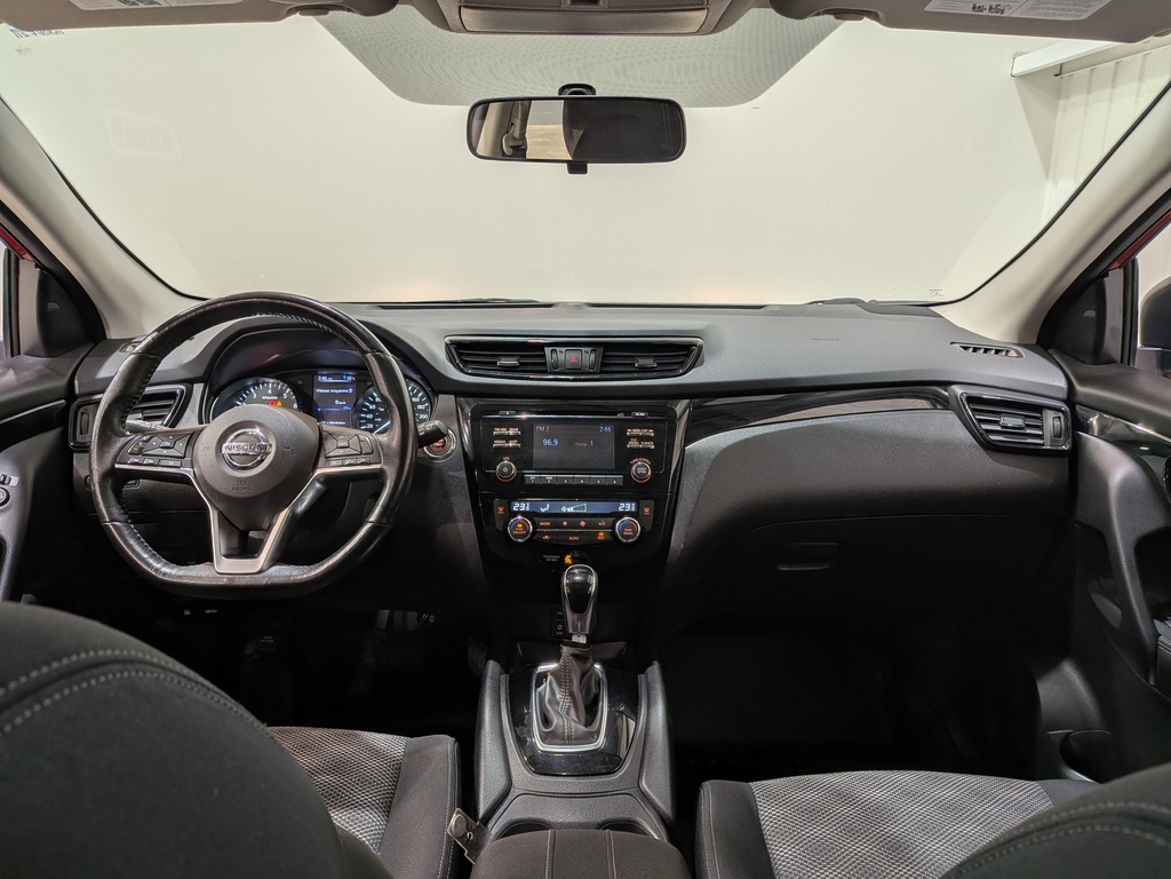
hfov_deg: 71.6
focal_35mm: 24
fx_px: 812
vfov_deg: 56.8
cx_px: 586
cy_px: 440
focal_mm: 4.53
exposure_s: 1/121
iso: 28
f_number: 1.7
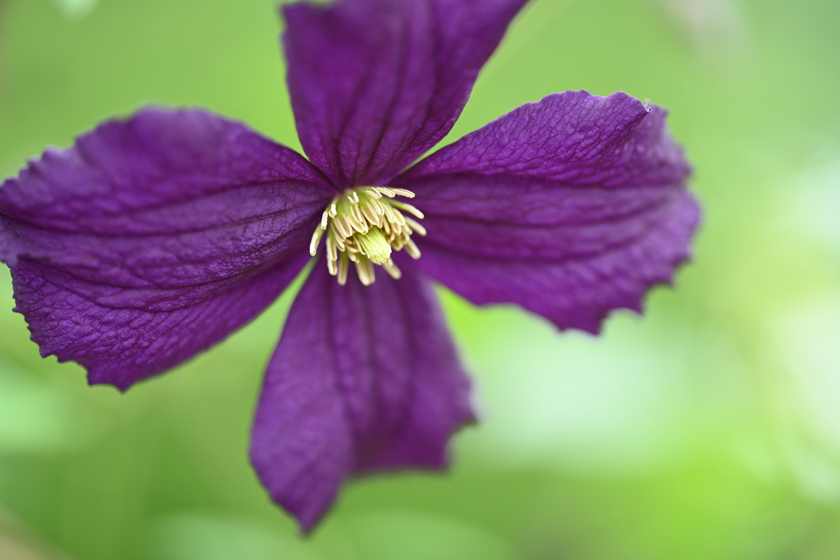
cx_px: 420
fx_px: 2450
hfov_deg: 19.5
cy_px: 280
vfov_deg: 13.0
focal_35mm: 105
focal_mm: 105
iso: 200
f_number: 3.3
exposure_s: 1/40
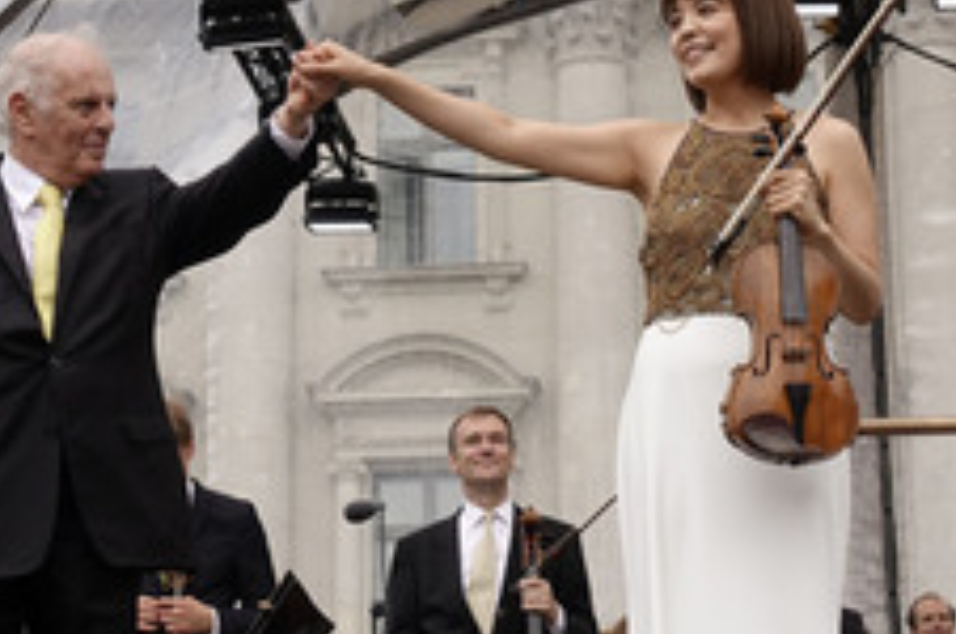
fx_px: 3182
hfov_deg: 17.1
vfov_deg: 11.4
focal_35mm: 120
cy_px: 262
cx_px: 421
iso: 200
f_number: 4.5
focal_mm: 21.94
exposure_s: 1/500
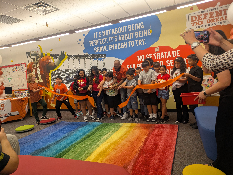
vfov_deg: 54.9
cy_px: 88
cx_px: 116
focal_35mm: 25
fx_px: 168
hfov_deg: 69.4
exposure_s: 1/120
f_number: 1.89
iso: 163
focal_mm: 5.43
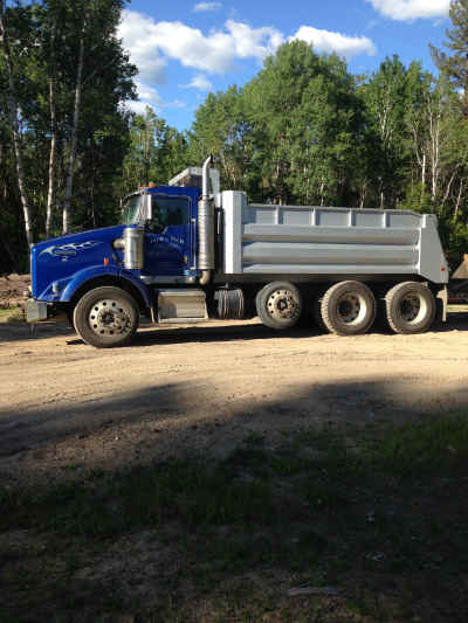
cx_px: 234
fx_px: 595
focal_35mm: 33
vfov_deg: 55.3
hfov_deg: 43.0
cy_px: 312
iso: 50
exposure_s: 1/889
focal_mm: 4.1
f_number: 2.4
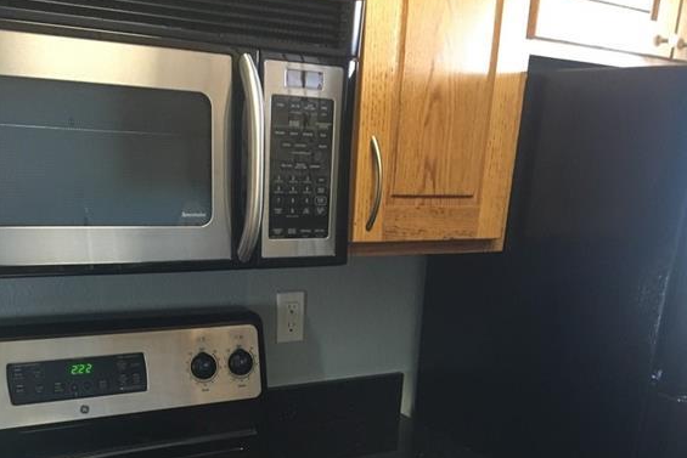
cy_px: 451
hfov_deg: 47.4
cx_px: 347
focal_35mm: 41
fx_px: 783
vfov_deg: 30.5
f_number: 2.2
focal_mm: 4.15
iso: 250
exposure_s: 1/15
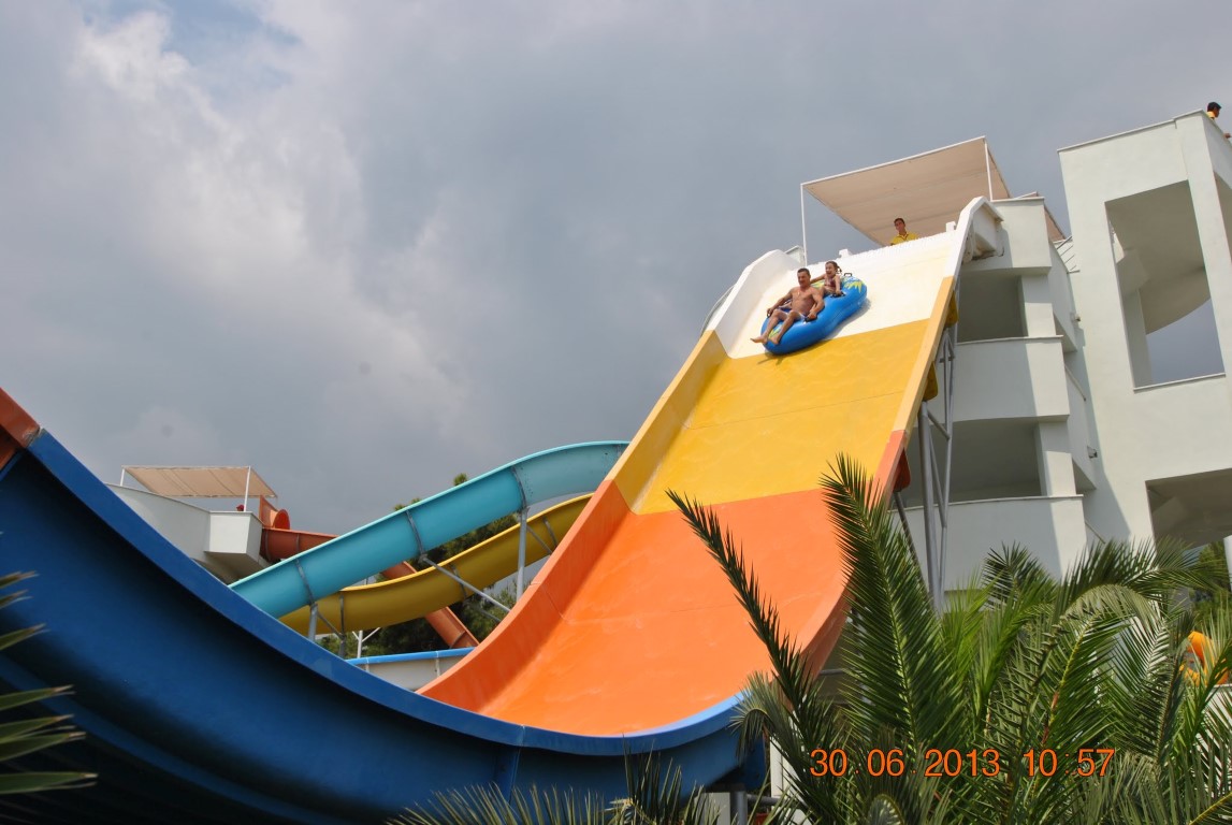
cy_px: 412
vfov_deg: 37.0
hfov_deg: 53.1
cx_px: 616
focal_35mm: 36
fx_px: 1234
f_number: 9
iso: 100
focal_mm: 24
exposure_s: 1/320
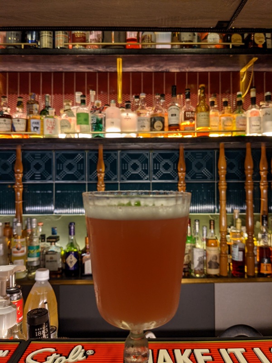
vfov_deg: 65.3
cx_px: 136
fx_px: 283
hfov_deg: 51.4
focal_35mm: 27
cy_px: 182
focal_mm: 4.38
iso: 113
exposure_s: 1/24.1
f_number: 1.73
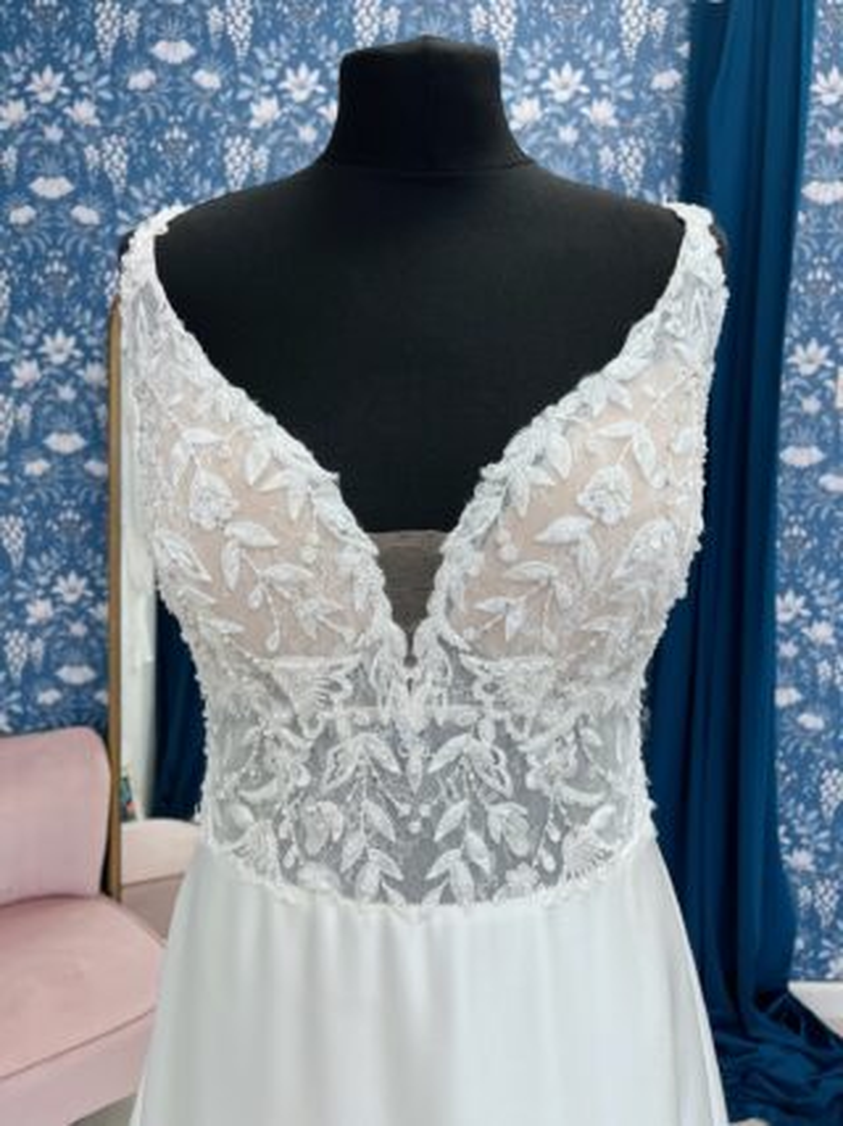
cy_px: 563
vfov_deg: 67.3
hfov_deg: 53.0
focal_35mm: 26
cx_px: 422
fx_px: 845
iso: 64
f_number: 1.6
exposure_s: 1/100
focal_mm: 5.1
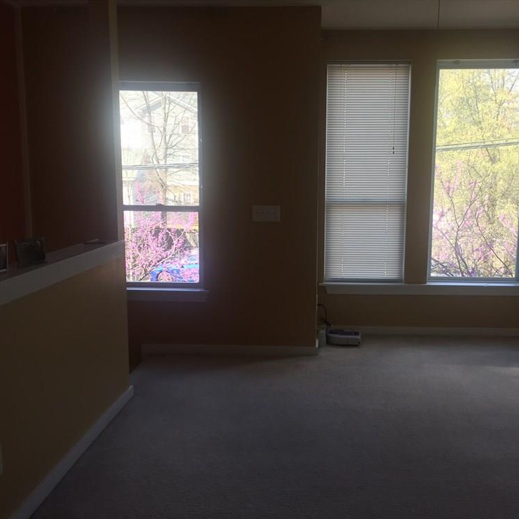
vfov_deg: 47.2
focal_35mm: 35
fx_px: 594
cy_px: 264
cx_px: 306
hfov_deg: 47.0
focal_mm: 4.15
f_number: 2.2
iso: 32
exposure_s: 1/126
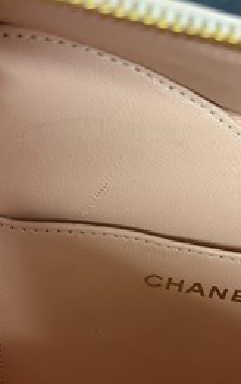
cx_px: 191
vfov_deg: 47.0
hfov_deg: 29.9
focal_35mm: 42
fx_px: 441
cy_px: 224
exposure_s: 1/50
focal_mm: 5.1
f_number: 1.6
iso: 125
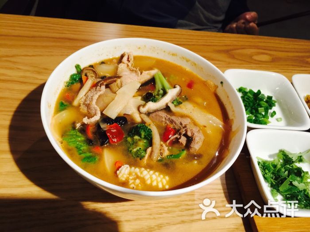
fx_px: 260
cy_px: 116
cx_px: 155
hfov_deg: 61.7
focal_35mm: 29
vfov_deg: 48.2
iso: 64
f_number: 2.2
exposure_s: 1/17
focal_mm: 4.15
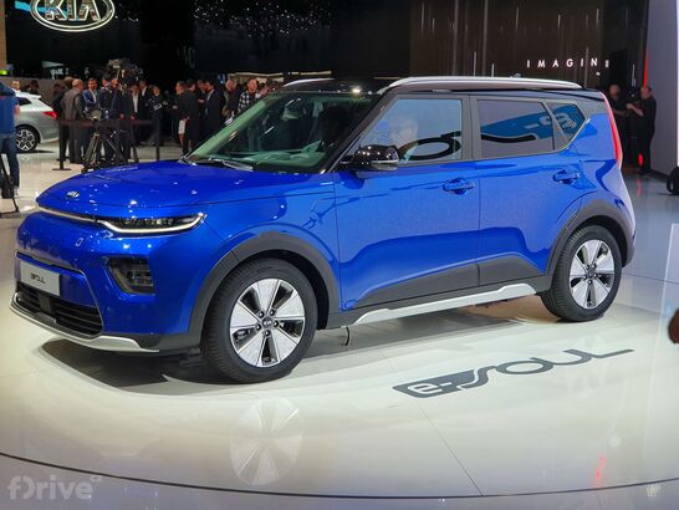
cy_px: 255
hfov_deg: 36.8
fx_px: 1020
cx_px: 340
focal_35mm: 52
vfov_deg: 28.1
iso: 64
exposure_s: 1/100
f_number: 2.4
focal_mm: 6
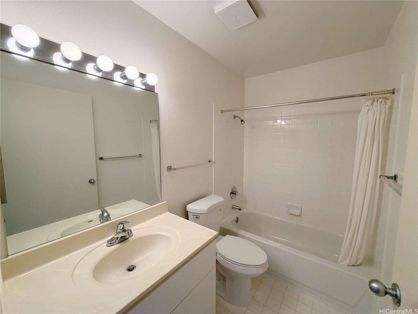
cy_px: 157
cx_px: 209
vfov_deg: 85.7
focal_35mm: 14
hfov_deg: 102.1
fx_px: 169
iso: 160
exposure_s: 1/120
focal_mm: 2.22
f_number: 2.2
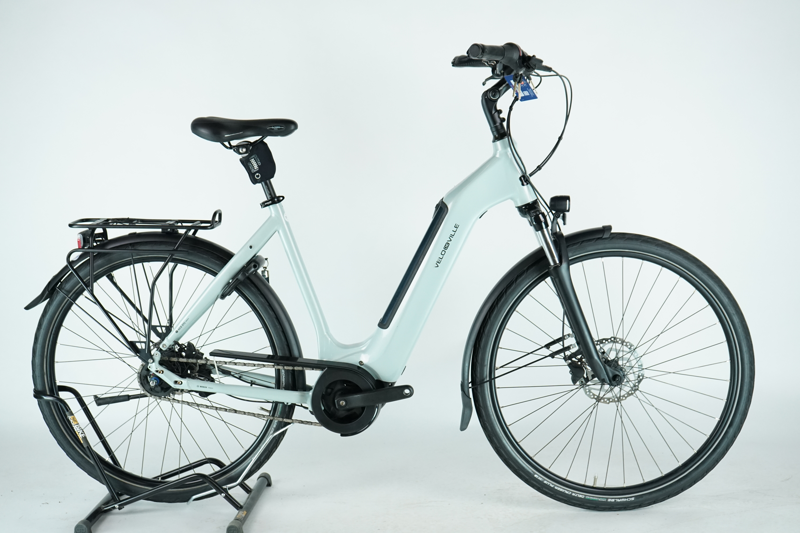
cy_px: 266
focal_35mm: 52
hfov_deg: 38.2
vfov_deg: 26.0
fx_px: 1155
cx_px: 400
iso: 2000
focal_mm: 52
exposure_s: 1/200
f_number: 5.6
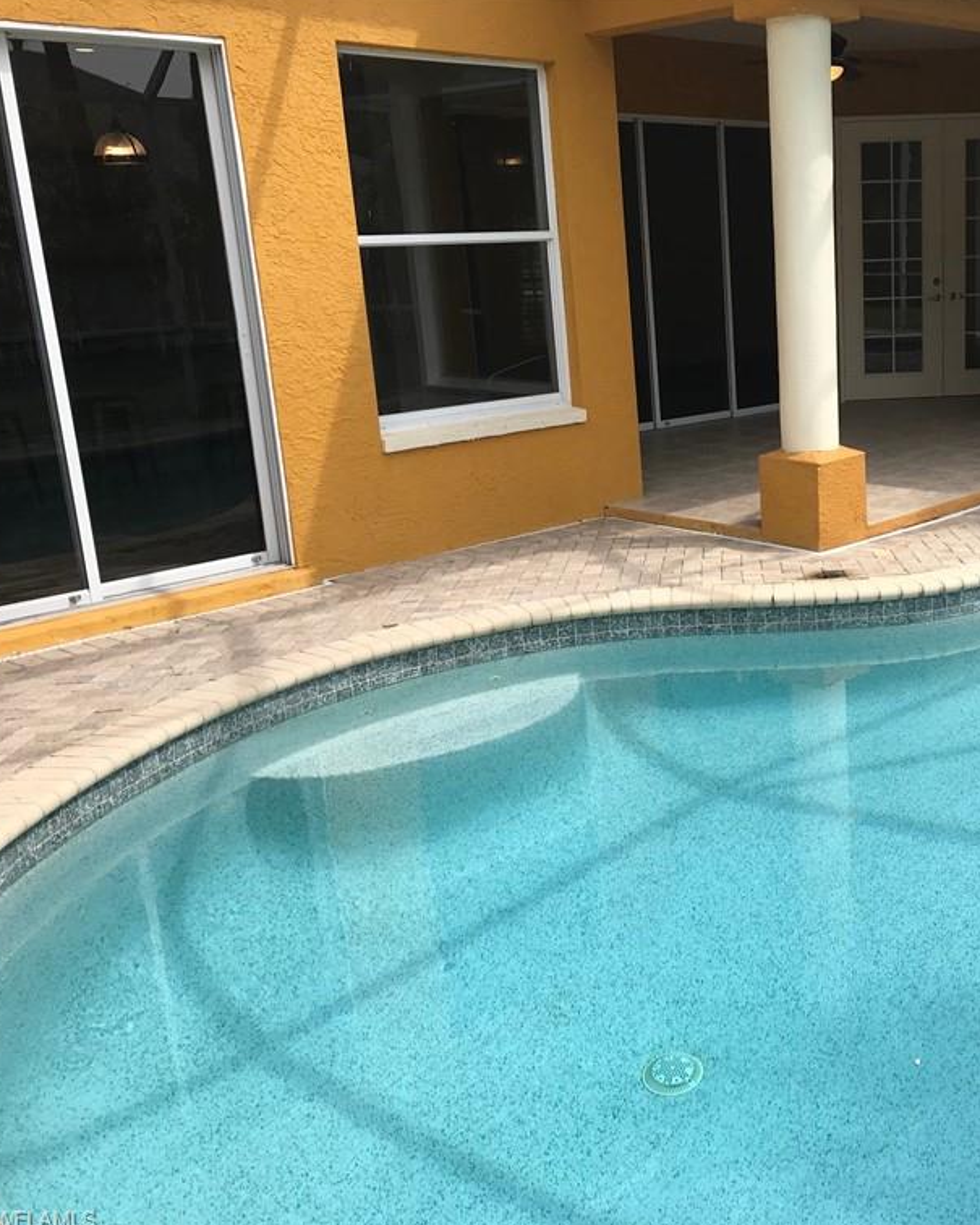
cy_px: 612
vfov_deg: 49.1
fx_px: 1341
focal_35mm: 37
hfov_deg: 38.4
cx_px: 805
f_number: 1.8
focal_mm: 3.99
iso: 20
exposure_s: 1/736
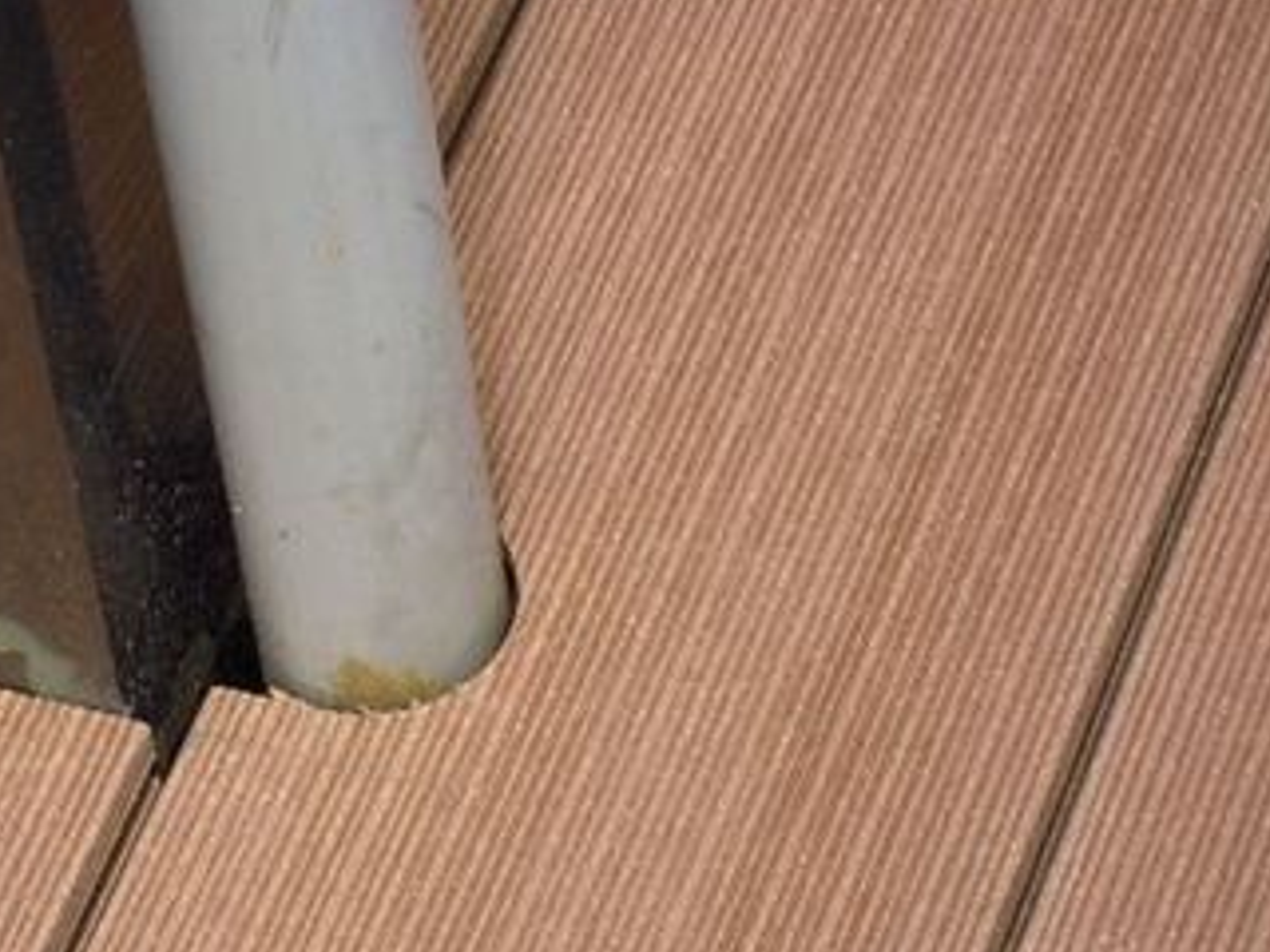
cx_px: 266
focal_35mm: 236
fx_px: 8658
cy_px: 561
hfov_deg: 8.4
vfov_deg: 6.3
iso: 100
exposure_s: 1/125
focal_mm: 25
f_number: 6.6
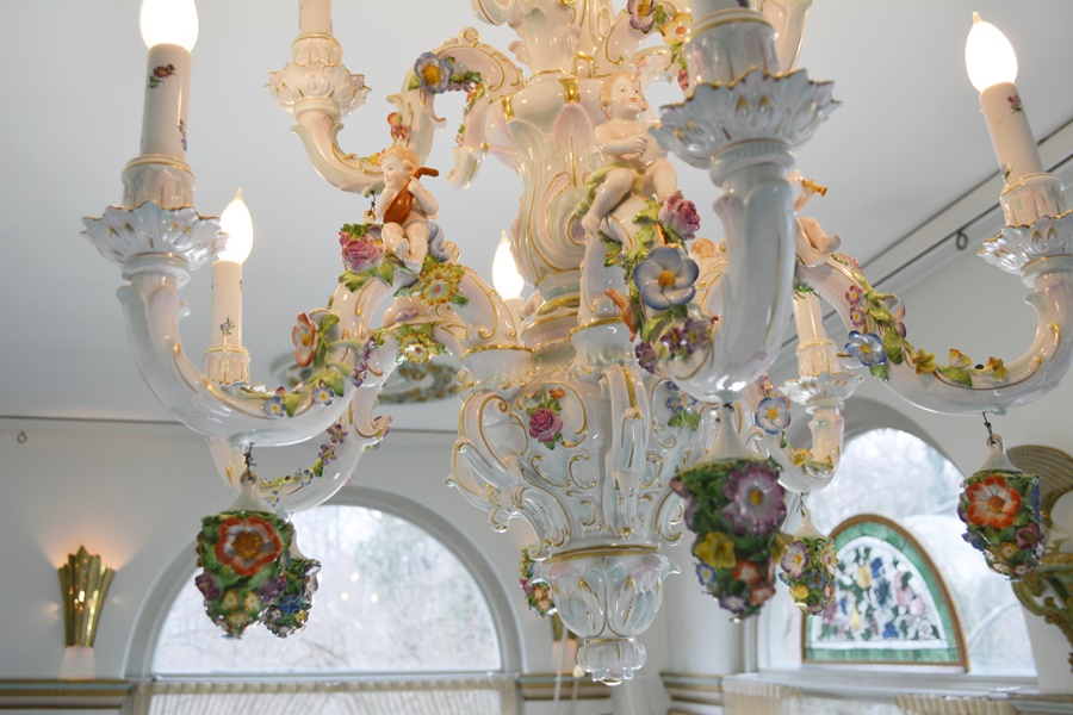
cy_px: 358
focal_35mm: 33
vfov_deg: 40.0
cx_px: 536
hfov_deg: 57.2
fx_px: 984
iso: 400
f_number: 5
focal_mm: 22
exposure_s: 1/100
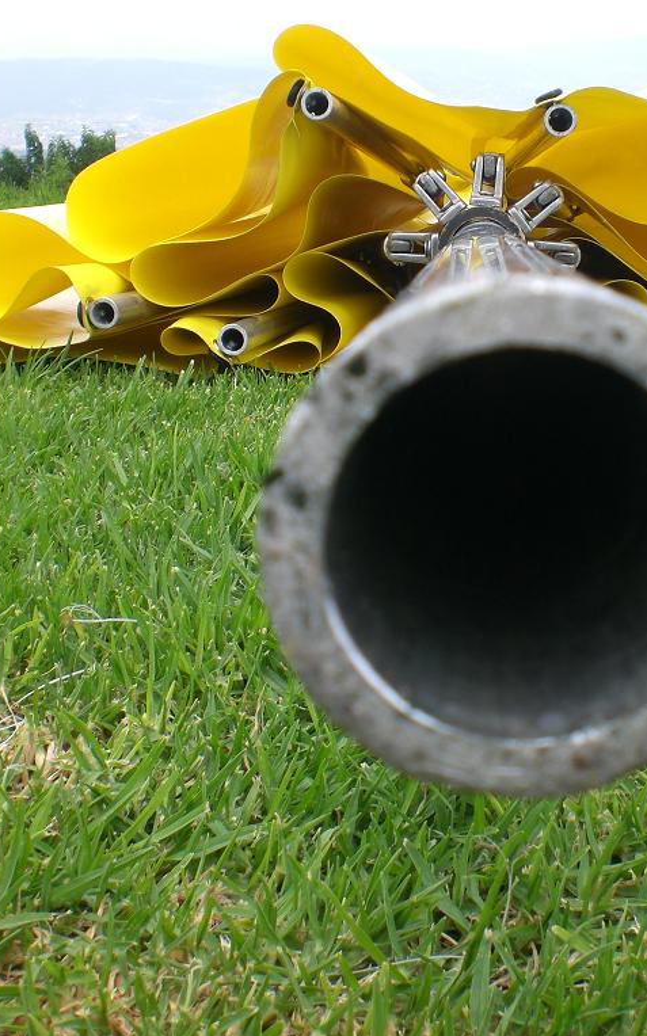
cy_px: 519
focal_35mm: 54
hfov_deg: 23.6
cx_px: 526
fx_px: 1525
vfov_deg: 37.5
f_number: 4.4
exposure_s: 1/250
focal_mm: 6.3
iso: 50
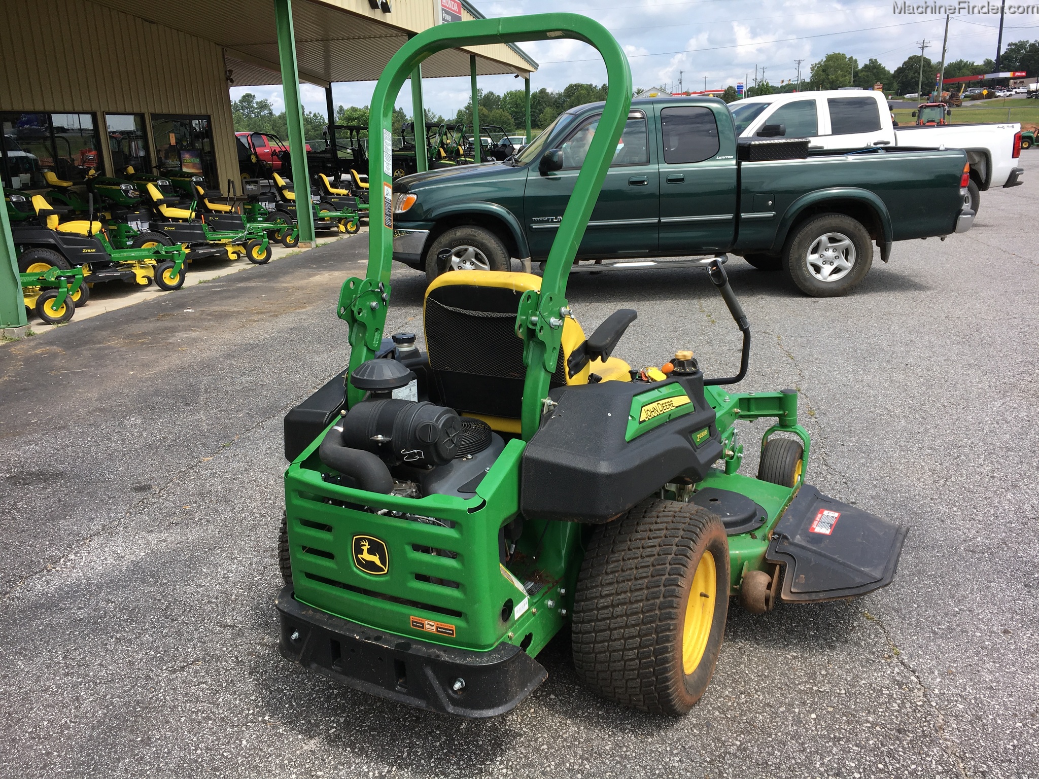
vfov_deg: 48.2
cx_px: 520
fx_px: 870
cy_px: 390
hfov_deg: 61.7
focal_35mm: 29
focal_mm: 4.15
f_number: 2.2
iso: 25
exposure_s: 1/1040
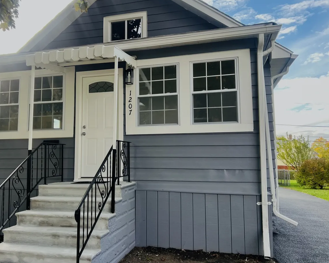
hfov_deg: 55.4
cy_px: 127
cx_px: 136
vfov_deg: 45.8
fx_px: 312
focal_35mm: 32
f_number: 1.5
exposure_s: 1/461
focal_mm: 5.7
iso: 50
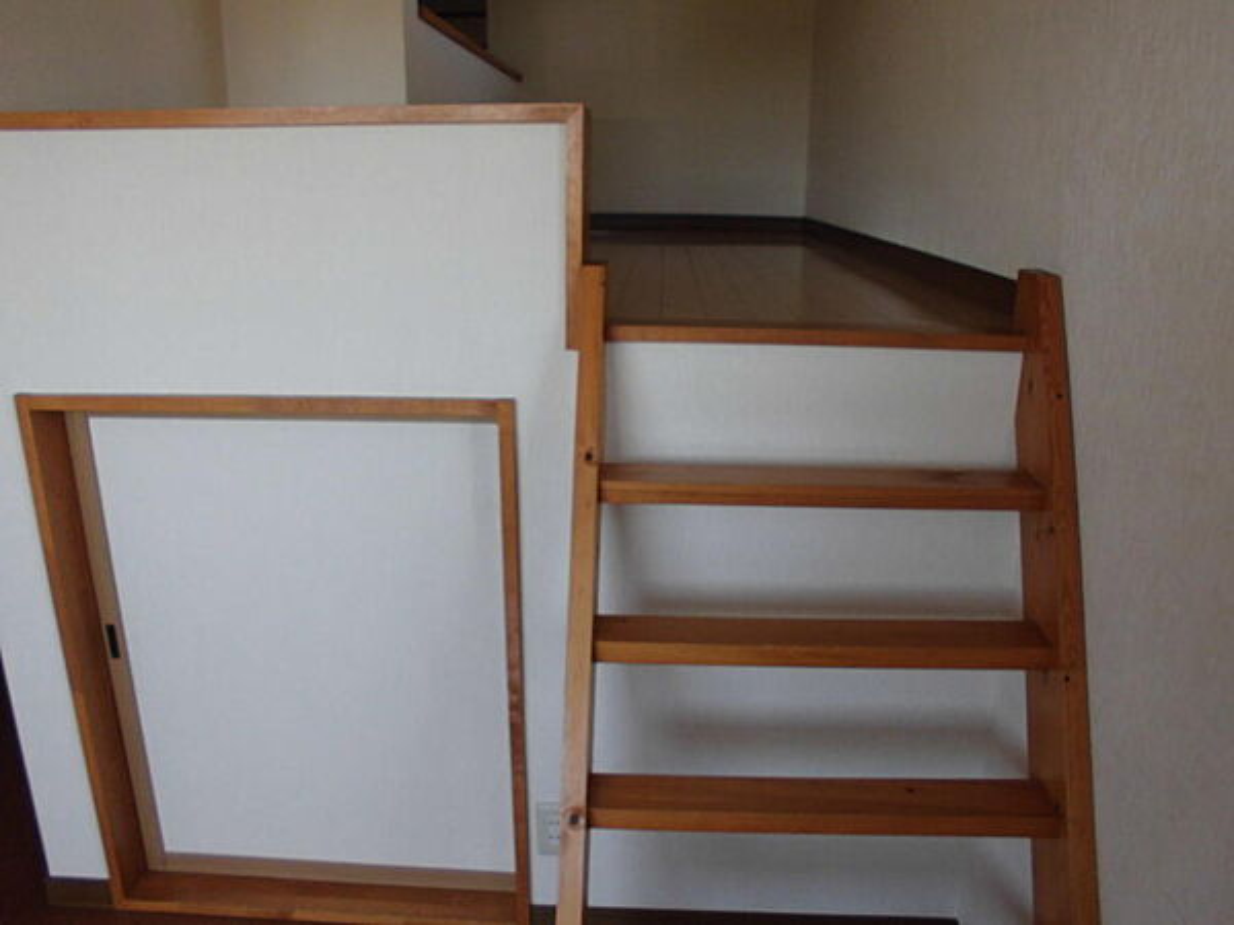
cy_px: 462
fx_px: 927
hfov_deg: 67.3
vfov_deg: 53.1
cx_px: 617
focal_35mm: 26
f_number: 3.5
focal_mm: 4.6
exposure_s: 1/60
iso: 100
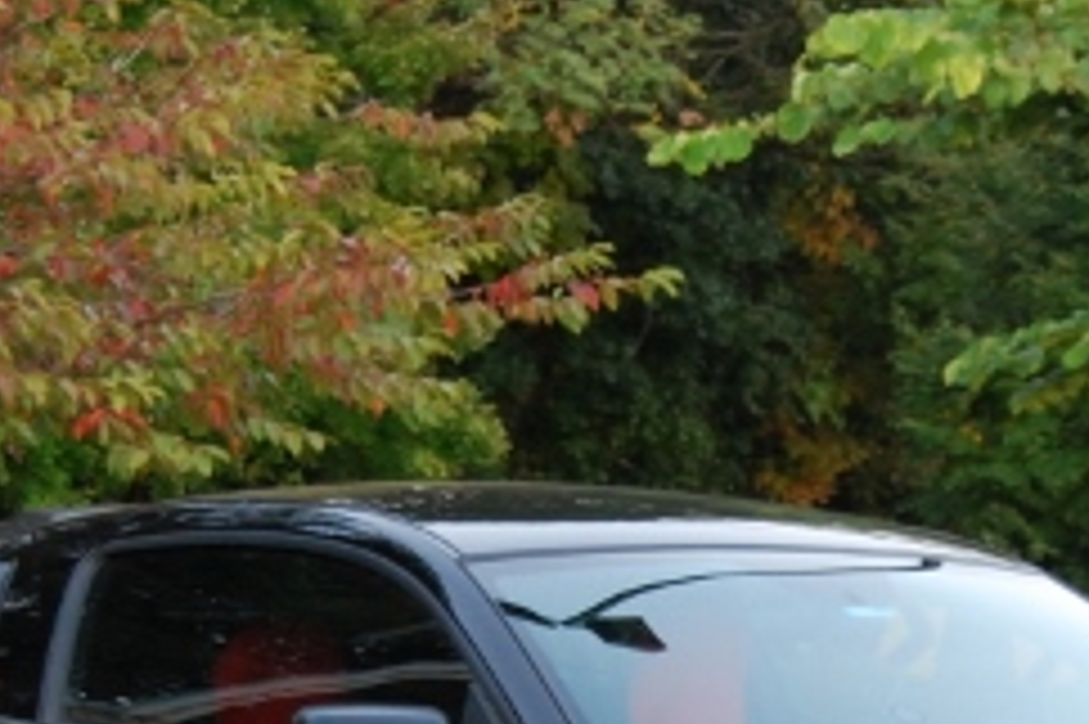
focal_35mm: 159
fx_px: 4806
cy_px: 850
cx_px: 832
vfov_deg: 8.5
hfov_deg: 12.9
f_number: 5
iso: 720
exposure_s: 1/30
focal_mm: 40
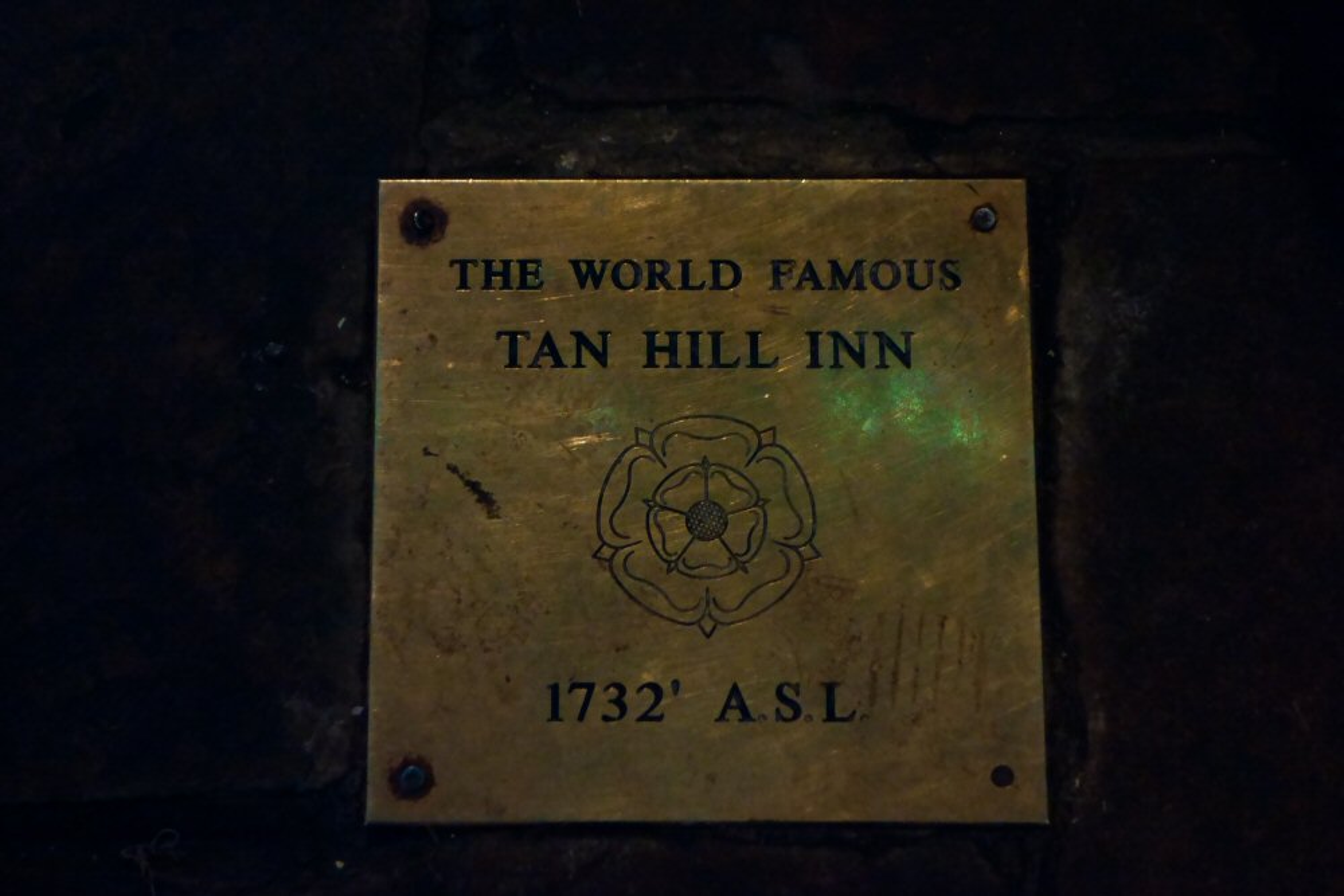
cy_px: 448
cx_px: 672
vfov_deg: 14.4
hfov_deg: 21.5
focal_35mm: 95
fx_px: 3547
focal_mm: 35.26
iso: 3200
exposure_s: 1/15
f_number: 4.9
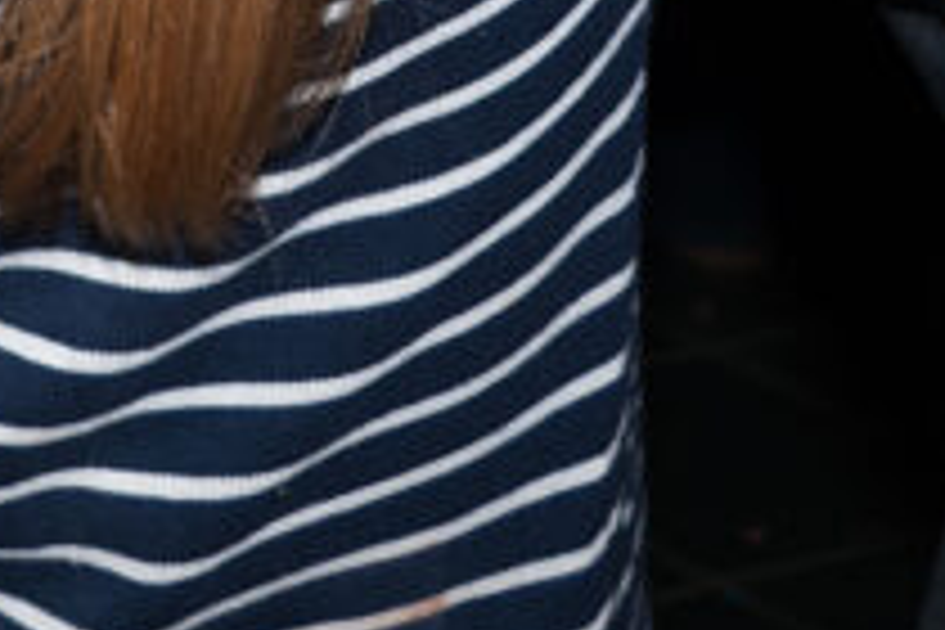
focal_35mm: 205
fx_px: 5381
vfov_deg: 6.2
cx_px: -189
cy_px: -1256
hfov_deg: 9.9
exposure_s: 1/60
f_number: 4
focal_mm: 20
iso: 100
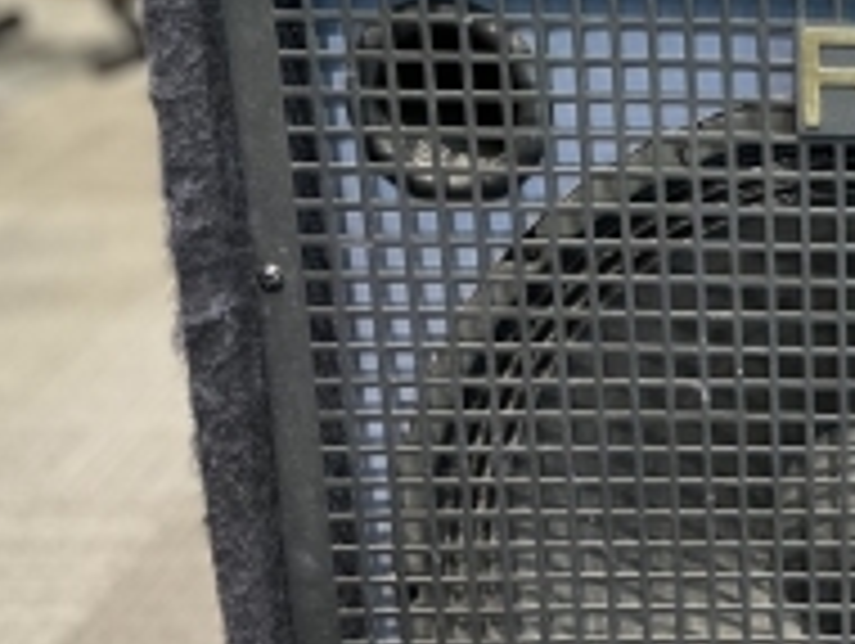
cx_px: 990
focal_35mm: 71
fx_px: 1756
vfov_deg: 20.5
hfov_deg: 25.0
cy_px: 518
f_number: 1.6
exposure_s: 1/60
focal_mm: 4.2
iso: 400
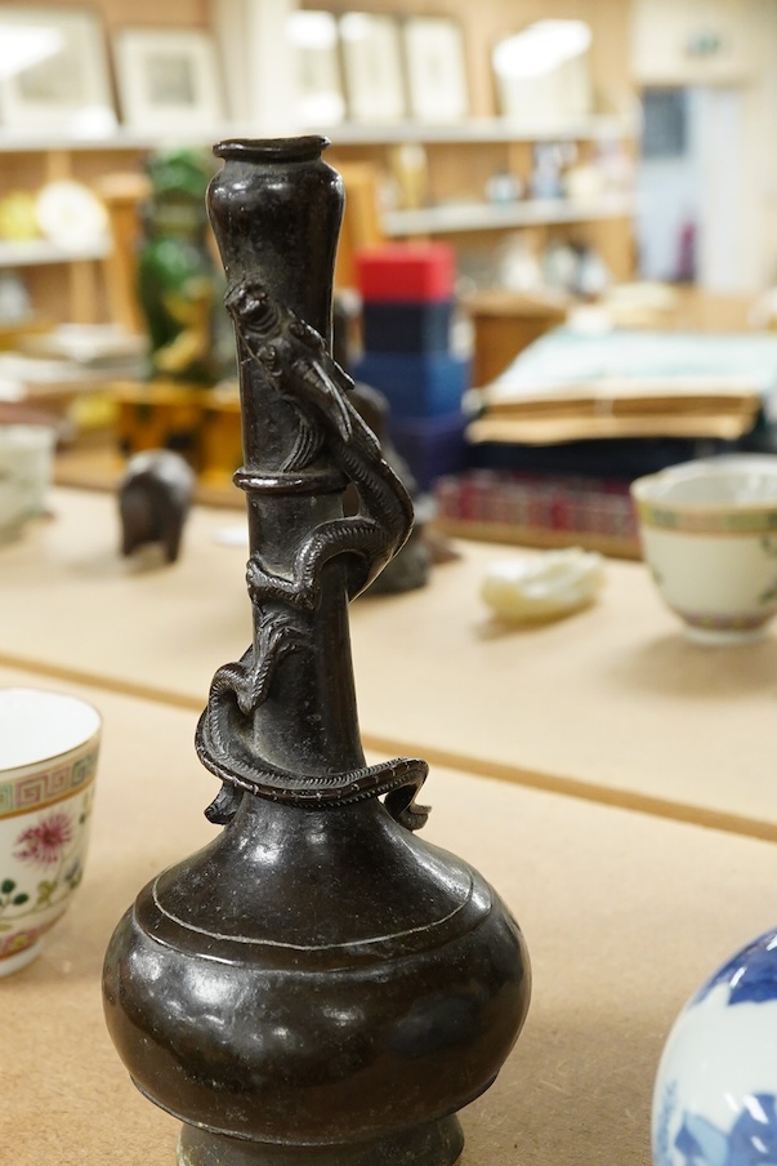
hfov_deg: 24.2
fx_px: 1812
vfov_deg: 35.6
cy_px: 662
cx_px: 303
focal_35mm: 56
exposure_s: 1/100
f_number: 5.6
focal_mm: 30
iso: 2500
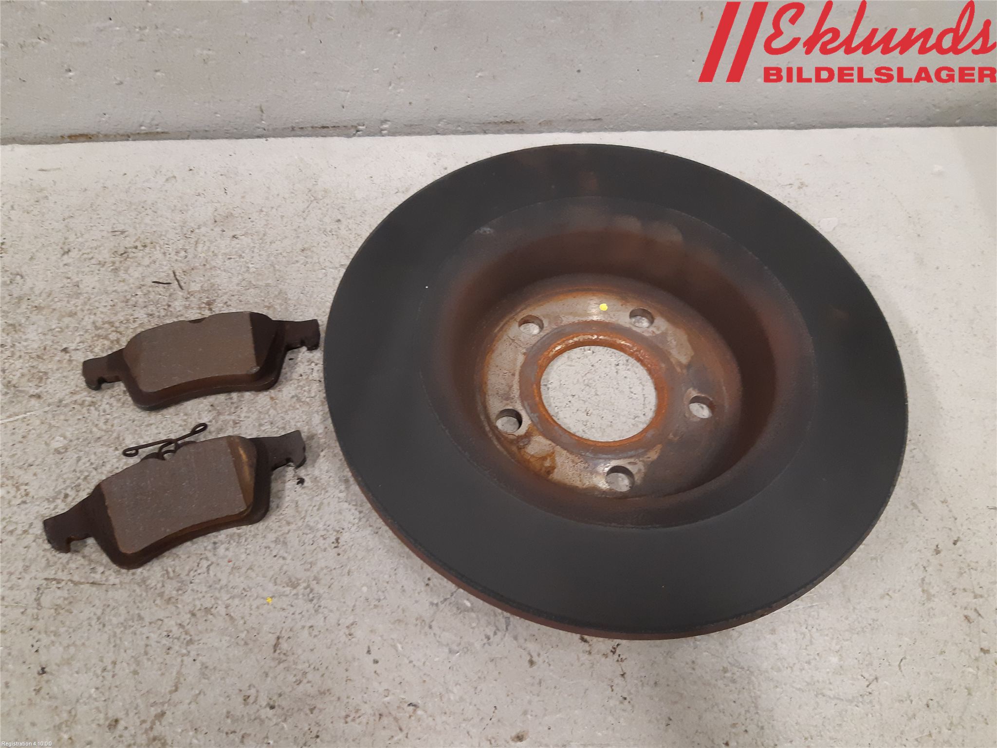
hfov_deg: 67.3
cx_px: 498
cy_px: 374
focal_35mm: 26
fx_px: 749
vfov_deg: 53.1
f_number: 1.7
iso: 250
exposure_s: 1/50
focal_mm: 3.93
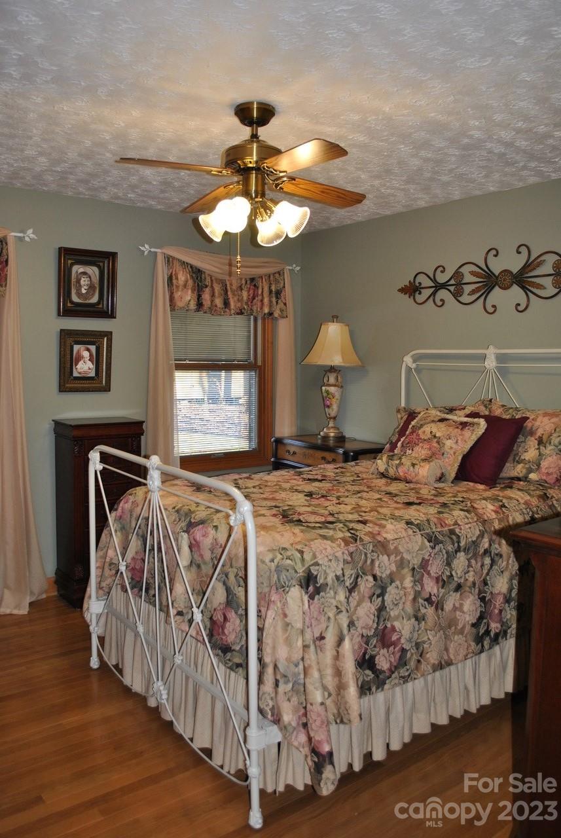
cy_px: 419
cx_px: 280
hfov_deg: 48.1
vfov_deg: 67.3
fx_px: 629
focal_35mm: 27
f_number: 3.5
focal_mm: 18
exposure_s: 1/60
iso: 200
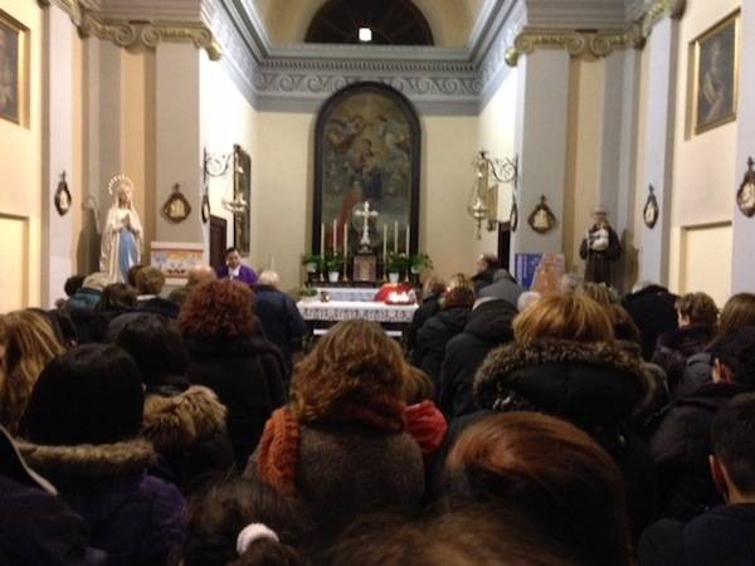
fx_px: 720
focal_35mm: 33
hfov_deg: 55.4
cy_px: 283
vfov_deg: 42.9
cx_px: 378
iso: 640
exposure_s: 1/15
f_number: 2.4
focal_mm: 4.12
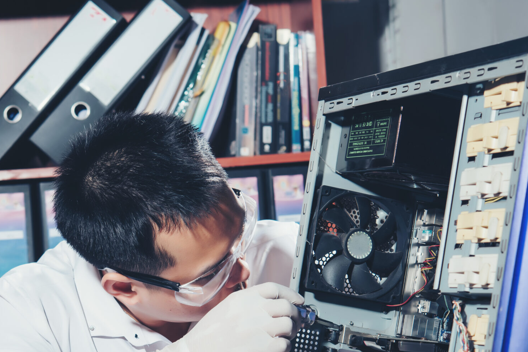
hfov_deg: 19.4
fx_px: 1526
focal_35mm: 104
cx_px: 90
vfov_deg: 13.1
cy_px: 298
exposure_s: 1/250
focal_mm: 60
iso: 100
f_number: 6.3
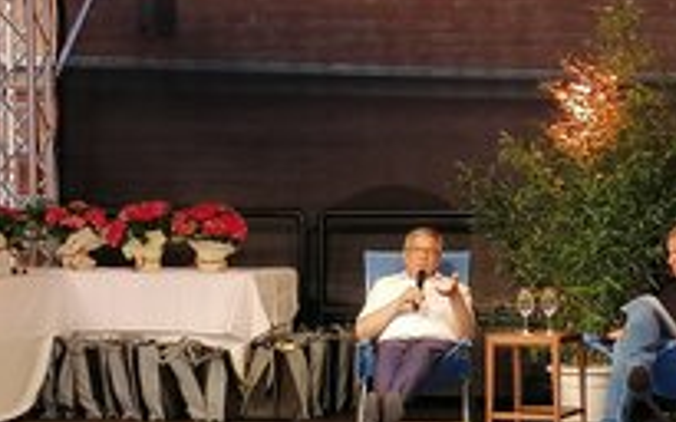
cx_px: 379
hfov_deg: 16.1
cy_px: 201
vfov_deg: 10.1
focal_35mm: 130
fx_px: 2394
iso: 100
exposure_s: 1/50
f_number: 1.8
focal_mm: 4.75
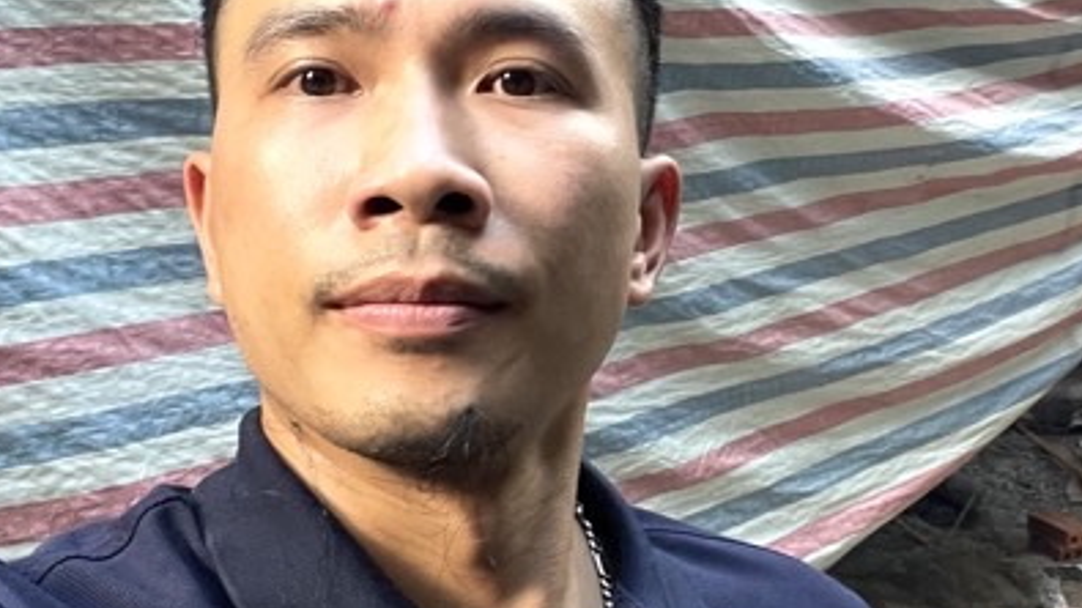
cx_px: 797
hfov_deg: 31.8
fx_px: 1864
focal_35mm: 65
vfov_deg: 18.5
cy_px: 205
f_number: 2.2
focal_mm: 2.71
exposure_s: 1/60
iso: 125
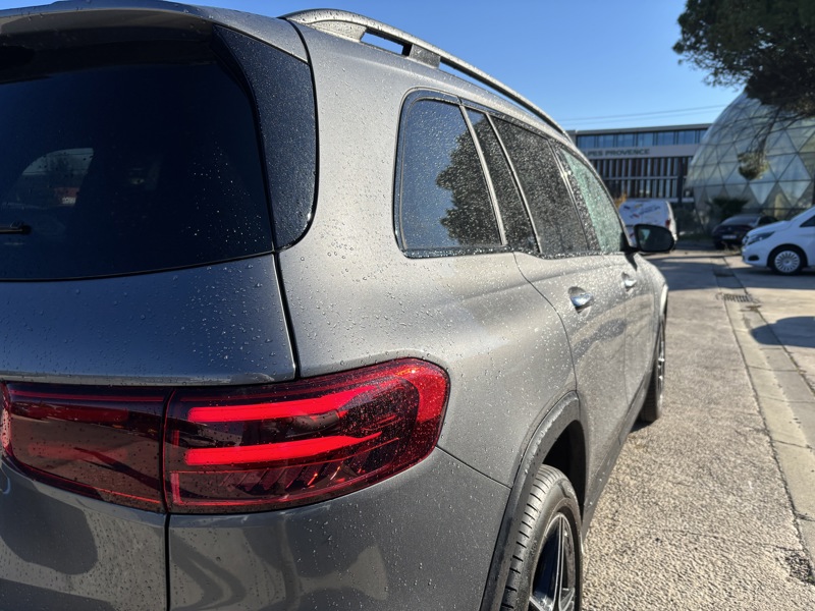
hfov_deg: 67.3
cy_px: 306
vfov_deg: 53.1
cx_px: 408
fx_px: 612
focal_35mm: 26
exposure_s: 1/3106
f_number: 1.6
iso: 50
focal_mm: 5.96
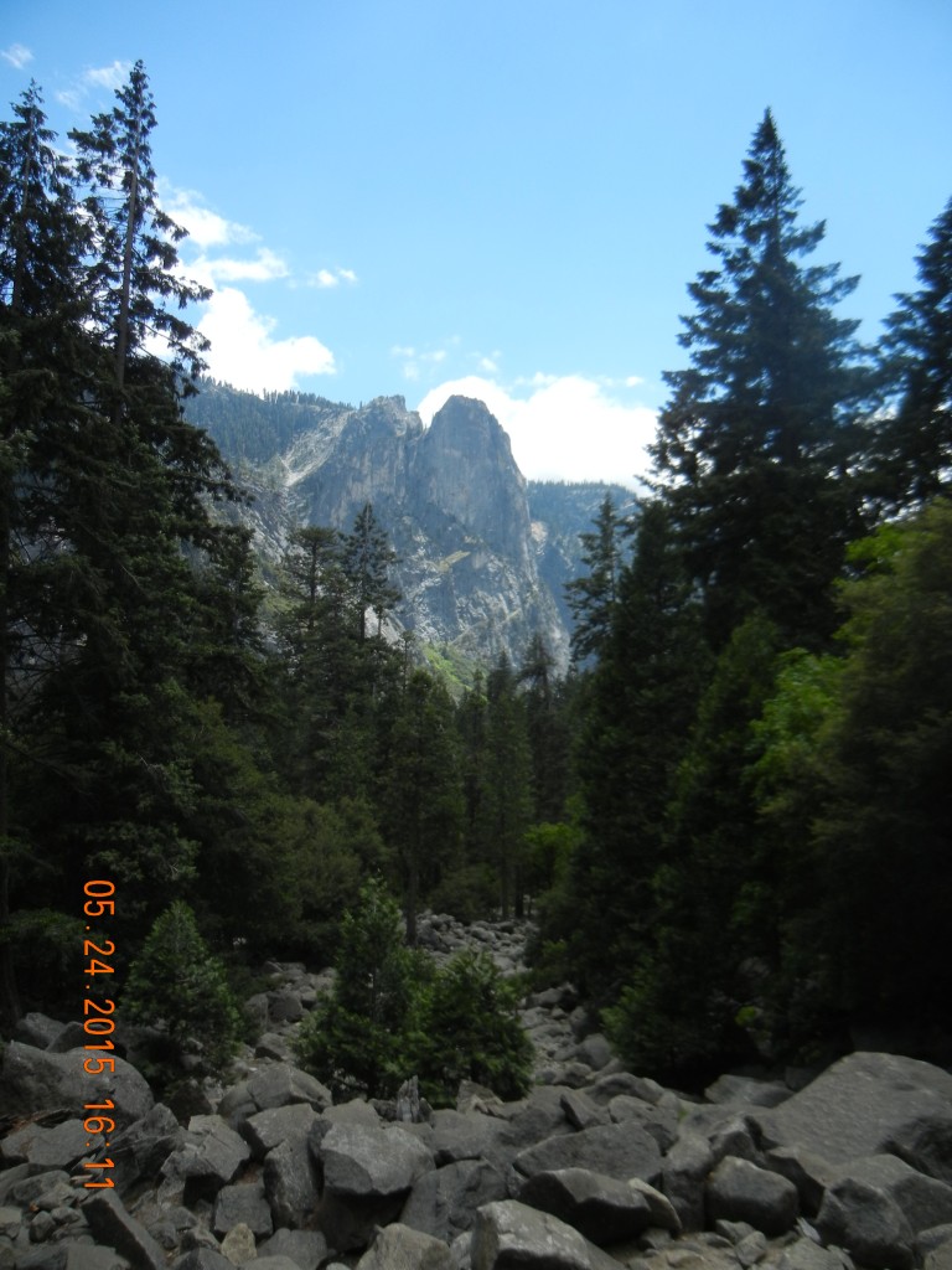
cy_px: 635
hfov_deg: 46.8
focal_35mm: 30
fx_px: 1100
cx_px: 476
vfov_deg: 60.0
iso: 160
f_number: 3.5
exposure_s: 1/910
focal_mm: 5.4
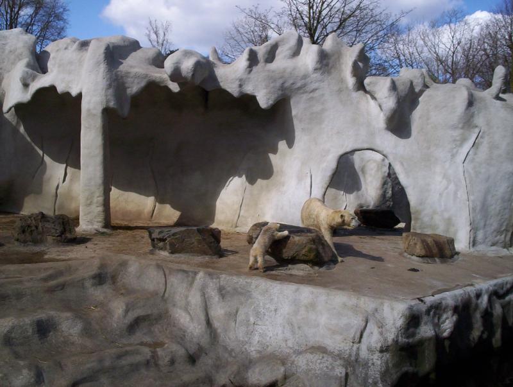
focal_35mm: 38
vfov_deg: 37.8
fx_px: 564
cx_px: 256
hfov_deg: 48.9
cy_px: 194
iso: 100
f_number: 4.5
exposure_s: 1/909
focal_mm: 4.99
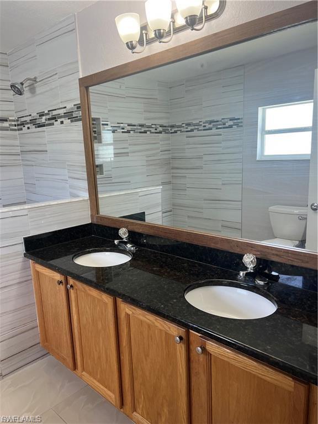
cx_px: 159
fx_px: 318
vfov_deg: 67.3
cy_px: 212
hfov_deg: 53.1
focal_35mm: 26
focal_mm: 5.7
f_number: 1.5
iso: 100
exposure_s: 1/120
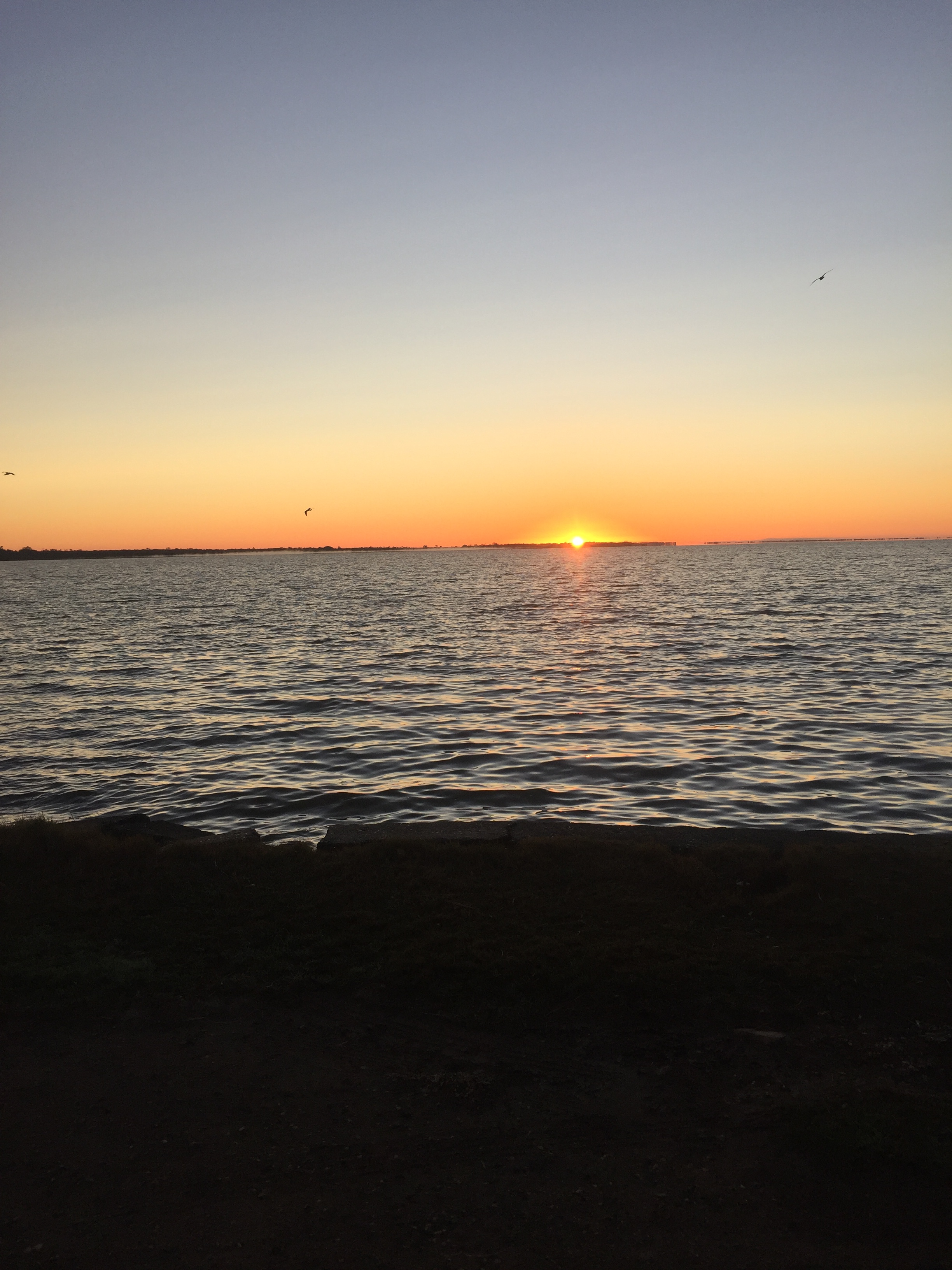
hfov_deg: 48.2
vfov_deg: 61.7
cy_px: 635
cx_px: 476
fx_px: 1063
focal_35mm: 29
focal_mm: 4.15
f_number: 2.2
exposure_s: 1/494
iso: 32
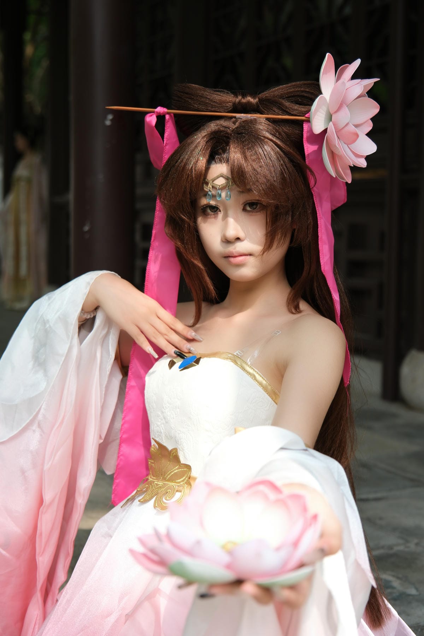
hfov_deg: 25.5
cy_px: 318
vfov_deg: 37.5
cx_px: 212
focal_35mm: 53
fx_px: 936
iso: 125
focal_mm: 35
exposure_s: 1/420
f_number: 2.8
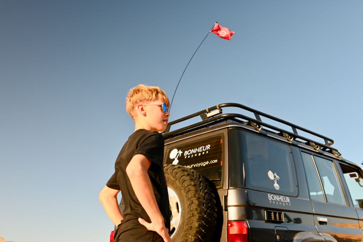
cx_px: 182
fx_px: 363
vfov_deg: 36.9
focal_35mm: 36
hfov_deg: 53.1
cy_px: 121
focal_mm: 24
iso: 180
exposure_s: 1/250
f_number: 5.6
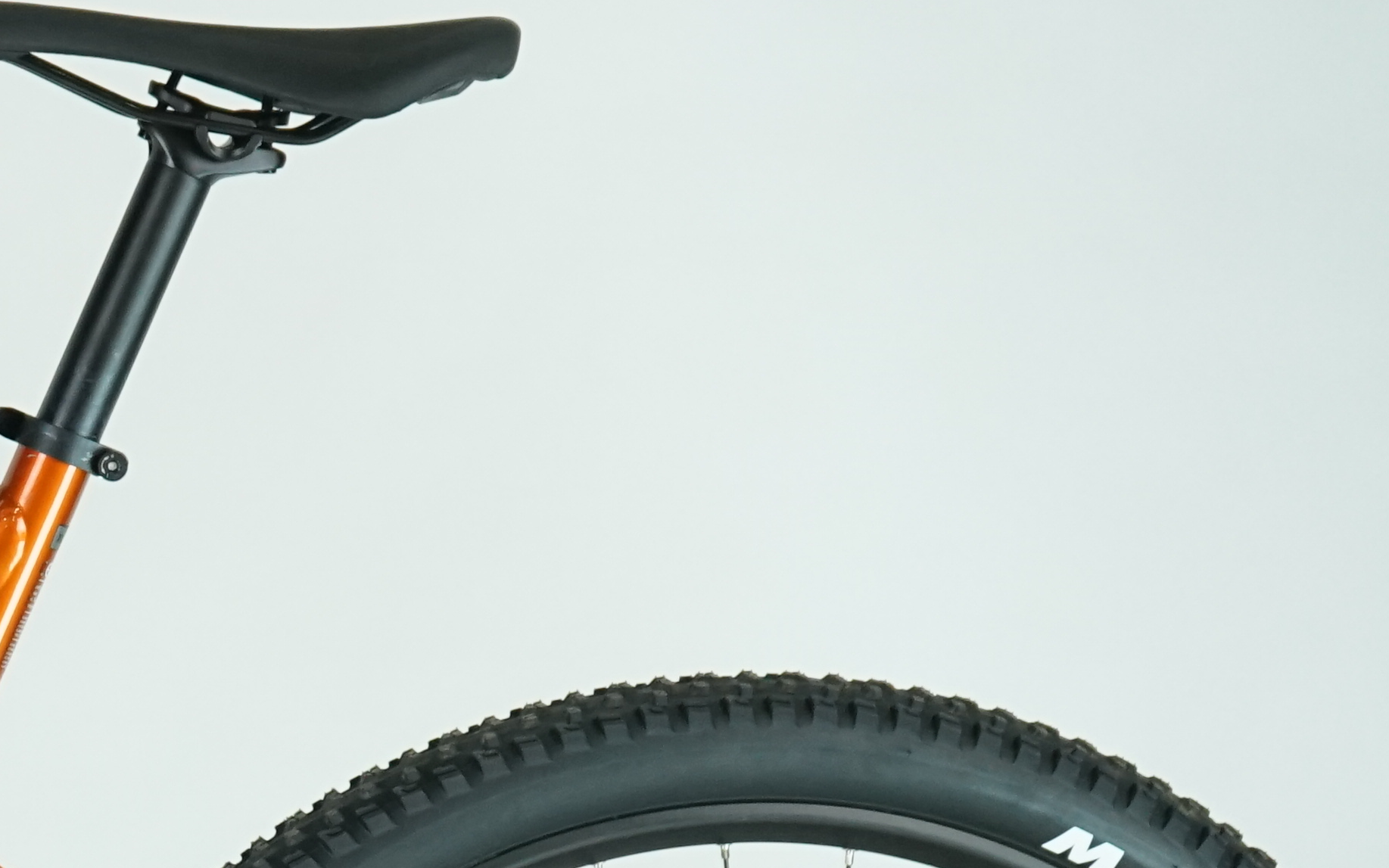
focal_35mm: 170
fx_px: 6436
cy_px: 901
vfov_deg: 7.7
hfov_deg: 11.8
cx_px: -673
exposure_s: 1/200
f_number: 5.6
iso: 1600
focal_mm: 51
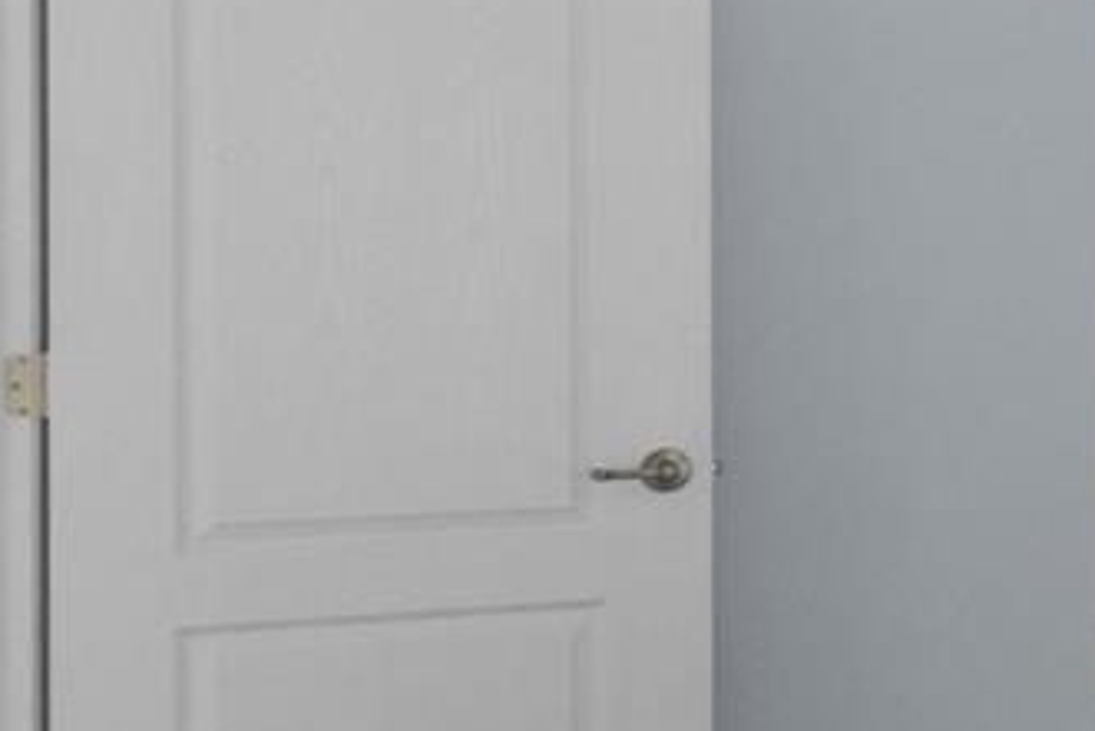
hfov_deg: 15.1
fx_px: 2647
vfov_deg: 15.7
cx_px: 2564
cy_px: 341
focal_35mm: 87
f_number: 8
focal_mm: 12
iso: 640
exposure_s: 1/2.5
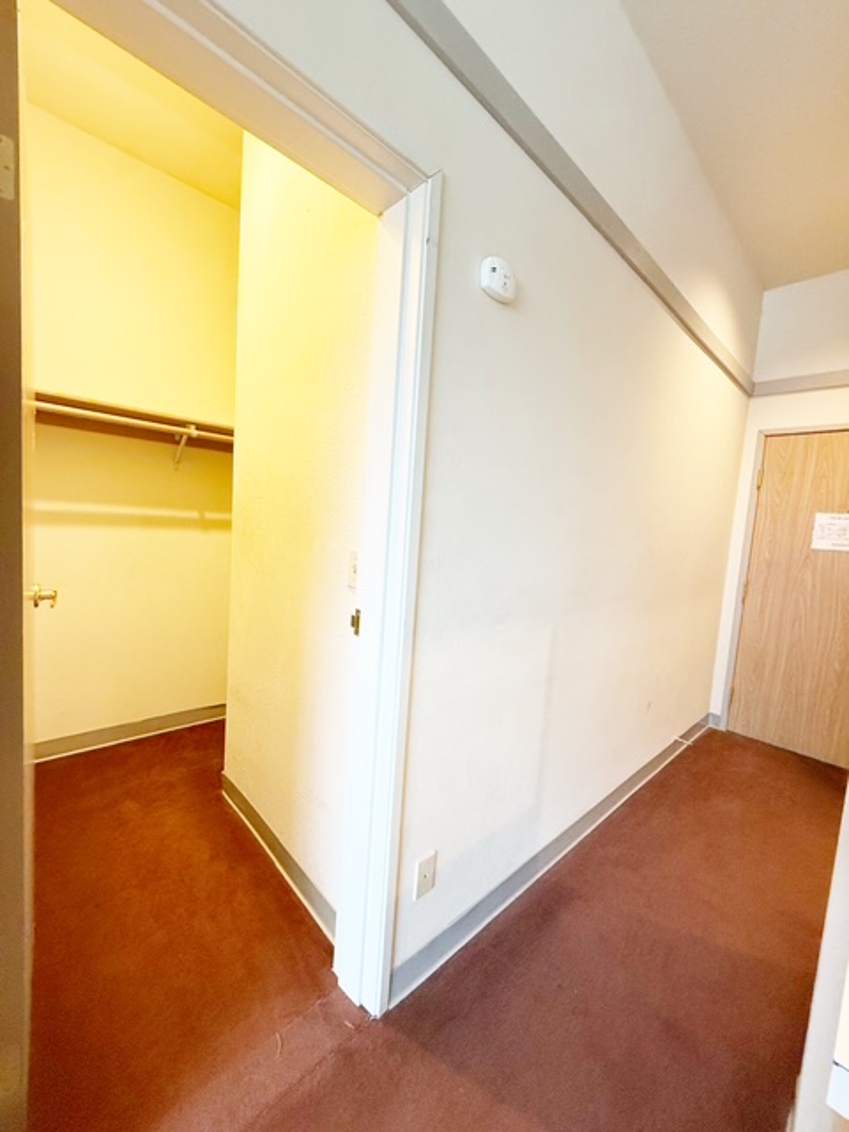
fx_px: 458
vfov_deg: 102.1
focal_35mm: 14
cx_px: 424
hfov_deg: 85.7
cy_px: 566
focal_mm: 2.22
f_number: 2.2
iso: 320
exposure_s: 1/120
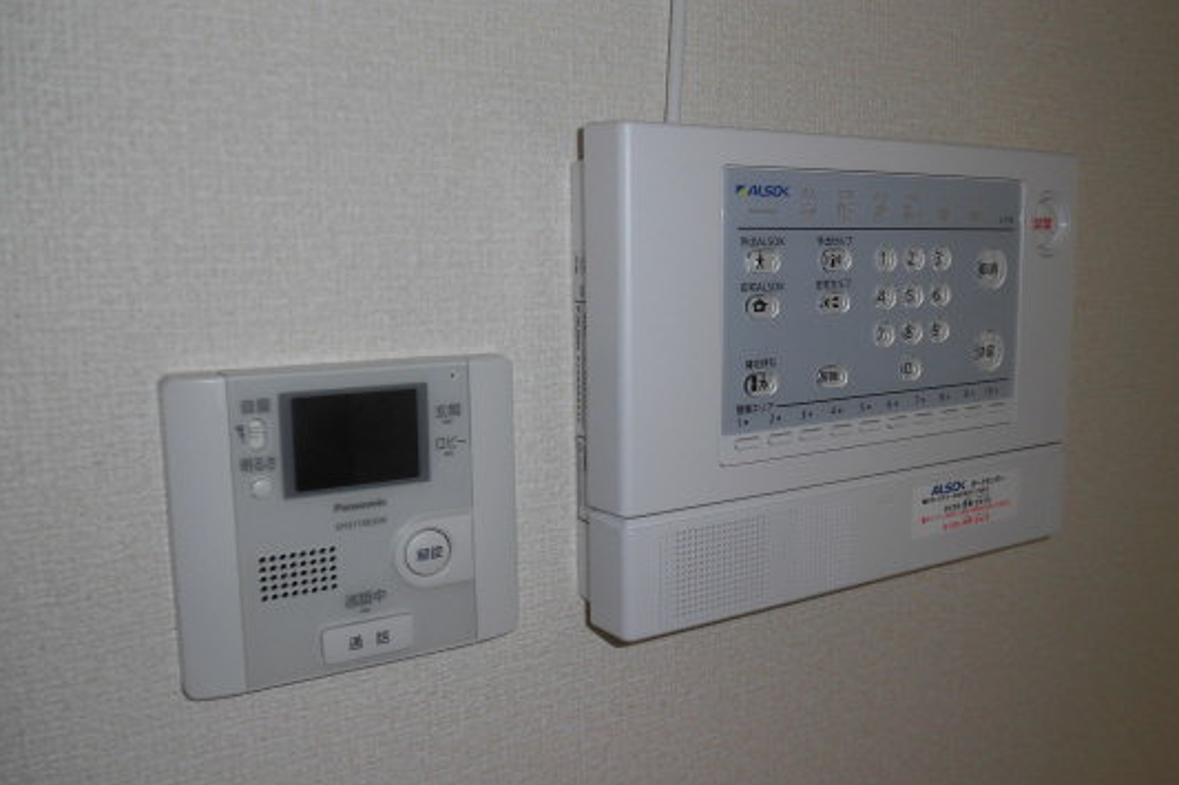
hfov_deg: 61.7
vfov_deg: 43.6
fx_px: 982
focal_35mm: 30
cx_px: 664
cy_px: 383
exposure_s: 1/20
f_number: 3.1
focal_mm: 4.3
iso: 100
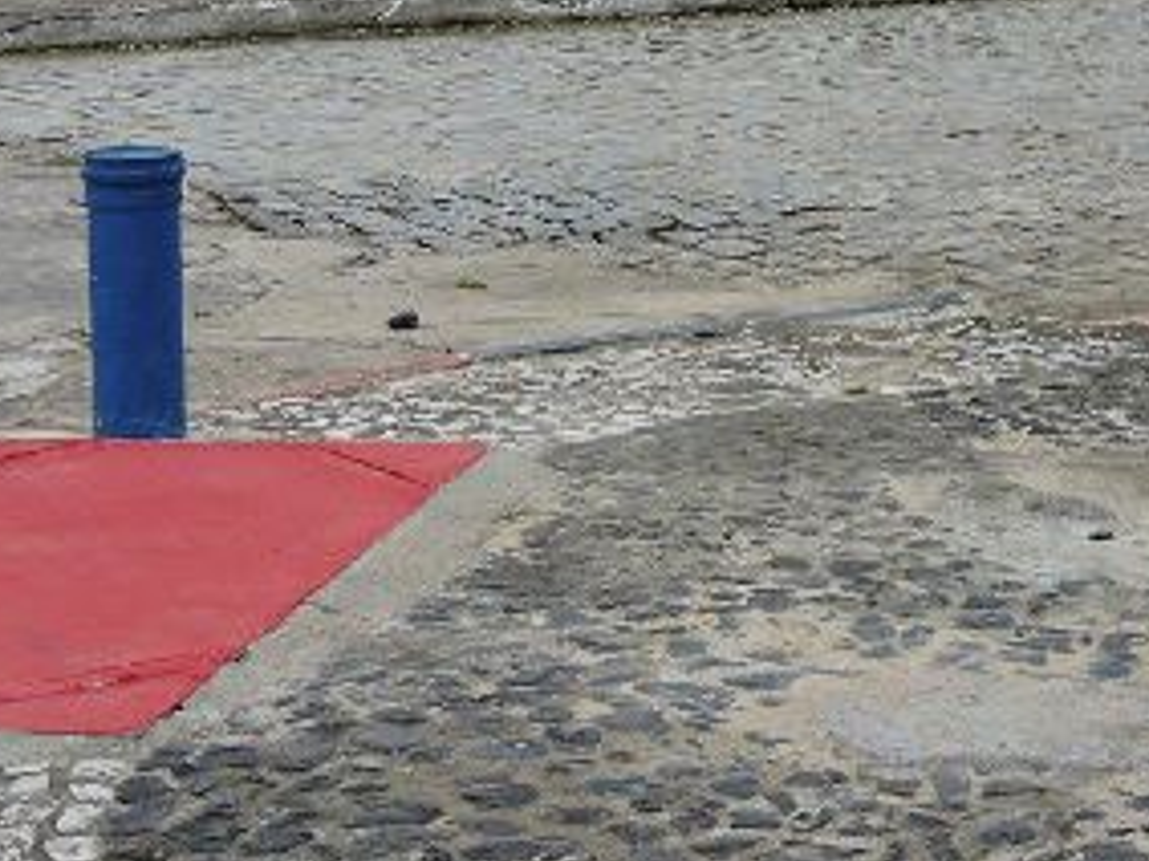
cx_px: 1039
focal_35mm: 99
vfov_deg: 14.6
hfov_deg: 19.5
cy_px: -53
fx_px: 3285
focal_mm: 6.3
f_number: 3.8
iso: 100
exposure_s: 1/400
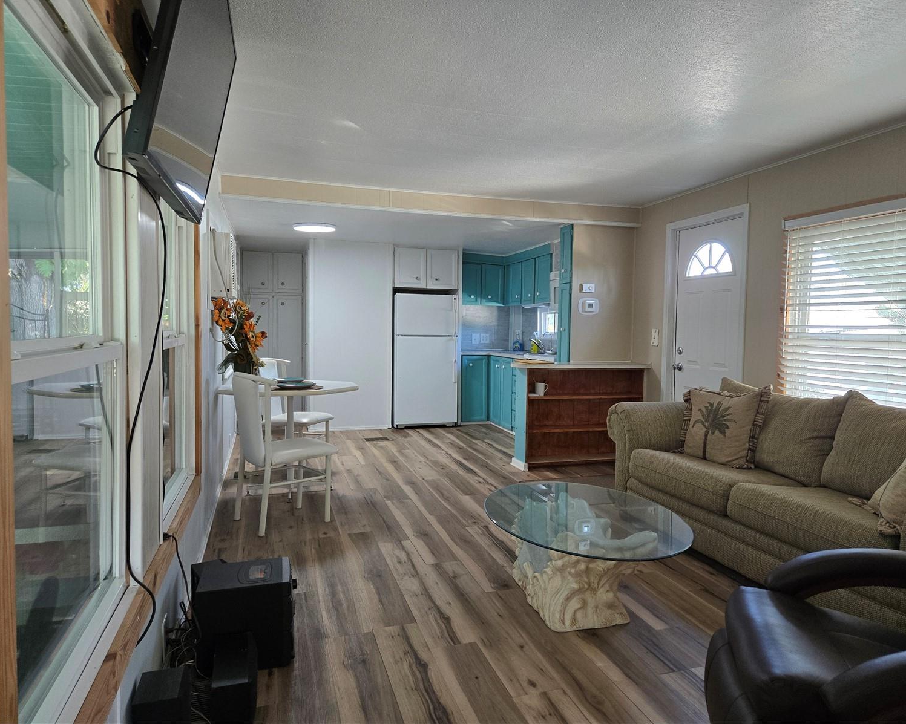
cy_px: 362
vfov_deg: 58.8
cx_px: 481
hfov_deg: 70.2
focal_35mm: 24
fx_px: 643
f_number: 1.8
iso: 200
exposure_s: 1/120
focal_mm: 5.4
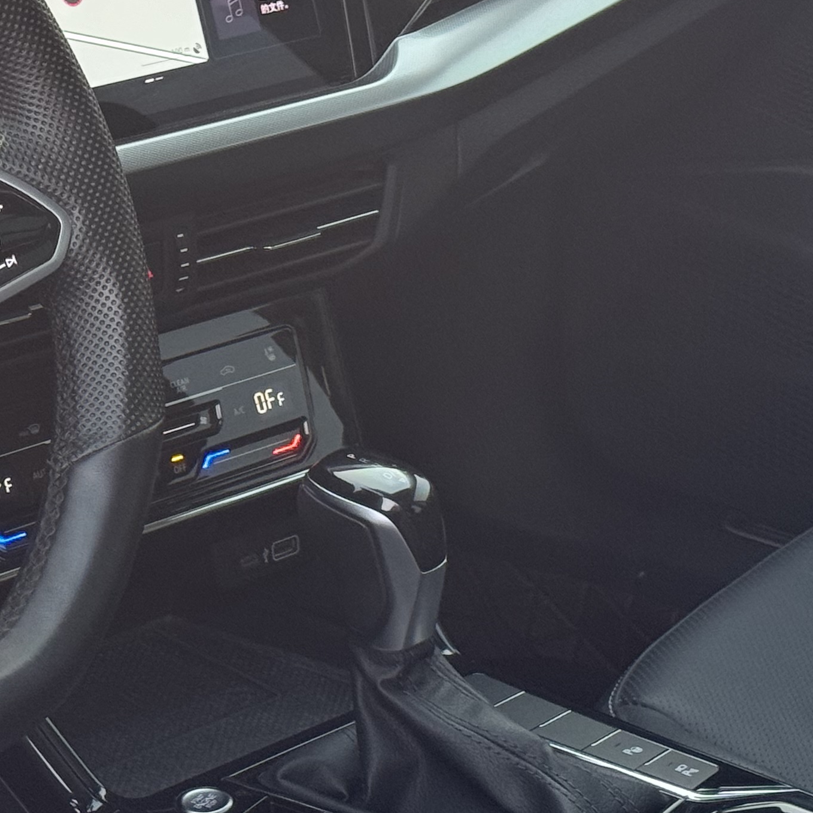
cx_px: 248
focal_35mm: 126
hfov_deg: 13.8
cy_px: 190
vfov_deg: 13.8
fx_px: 3348
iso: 80
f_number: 1.78
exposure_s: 1/121
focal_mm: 6.76
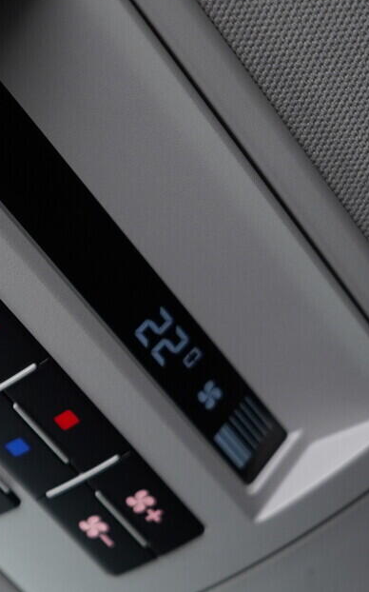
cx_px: 8
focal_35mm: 85
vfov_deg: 24.3
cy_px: 382
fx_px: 1370
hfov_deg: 15.1
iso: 320
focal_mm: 24
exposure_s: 1/40
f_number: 2.8
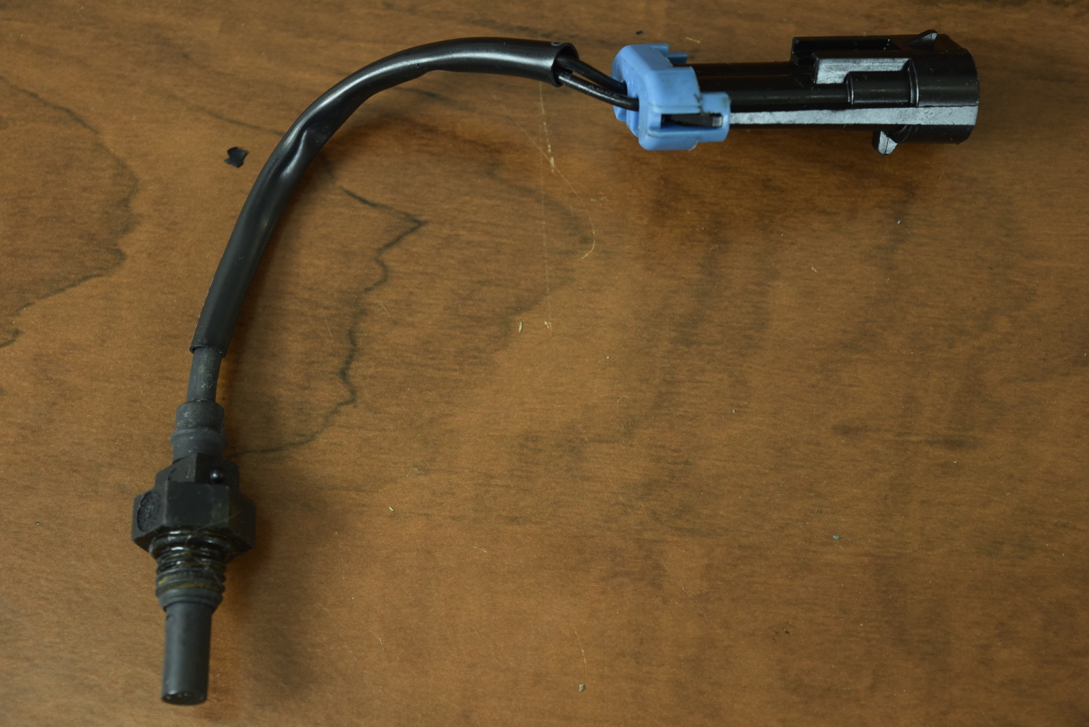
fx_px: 2497
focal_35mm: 82
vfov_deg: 16.6
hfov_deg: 24.6
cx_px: 544
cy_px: 364
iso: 450
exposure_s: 1/125
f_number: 5.6
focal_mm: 55
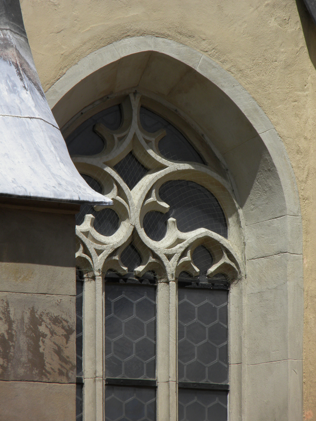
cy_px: 210
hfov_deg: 3.6
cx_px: 158
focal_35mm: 415
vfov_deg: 4.8
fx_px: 5051
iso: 50
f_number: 5.7
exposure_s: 1/500
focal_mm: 74.5
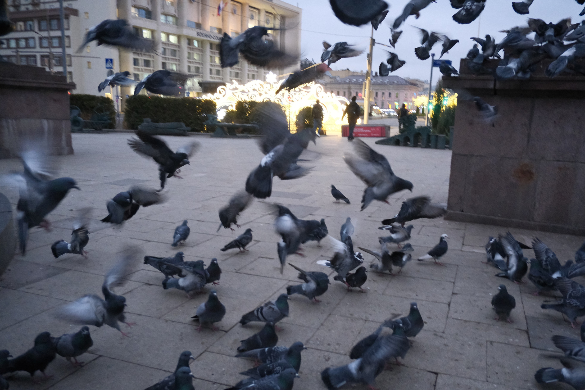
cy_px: 192
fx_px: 455
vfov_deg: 46.4
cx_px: 302
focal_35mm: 28
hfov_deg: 65.5
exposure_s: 1/100
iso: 6400
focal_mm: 18
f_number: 4
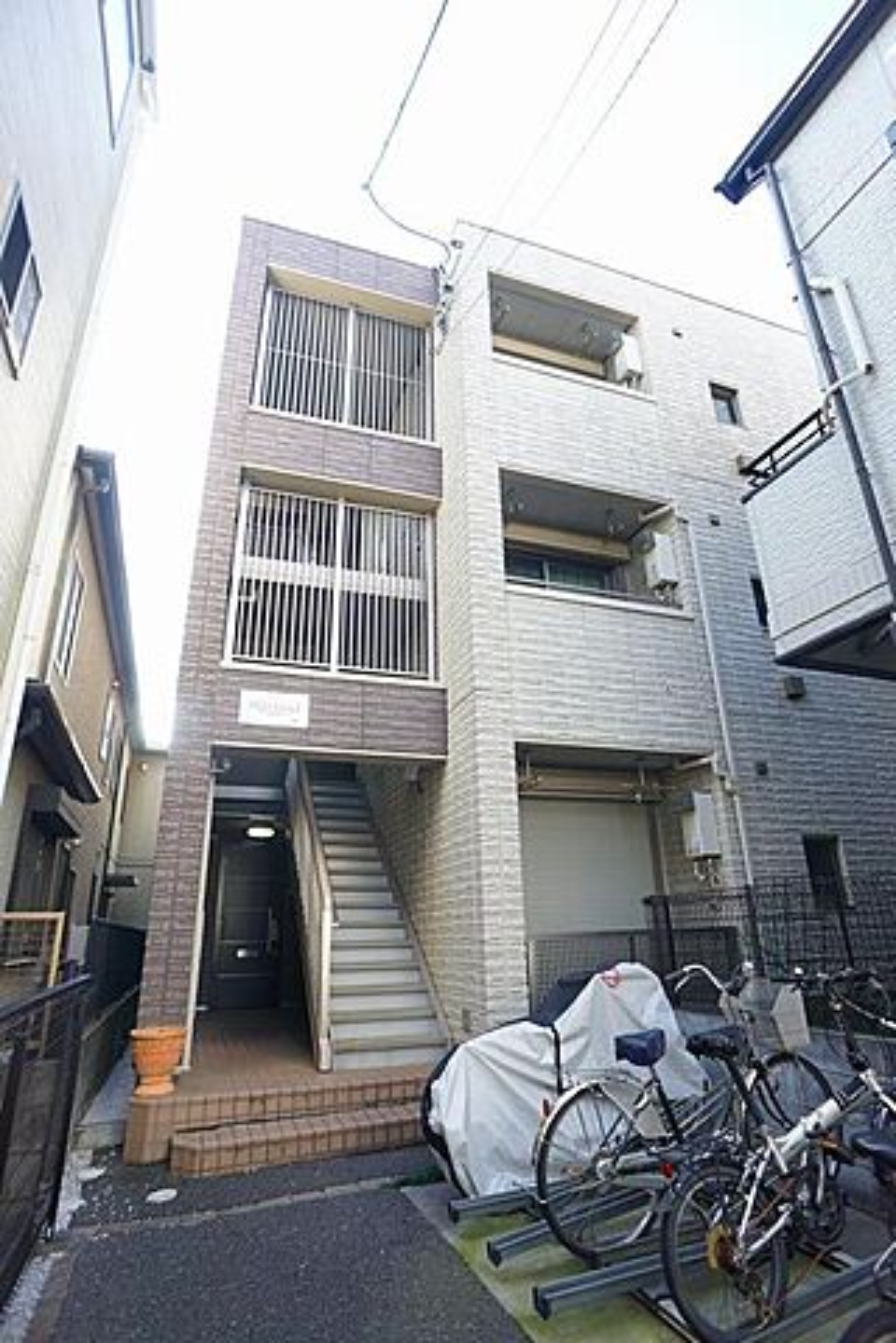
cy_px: 672
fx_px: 896
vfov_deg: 73.7
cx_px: 448
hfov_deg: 53.1
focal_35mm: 24
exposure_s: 1/80
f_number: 4.5
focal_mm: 16
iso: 100
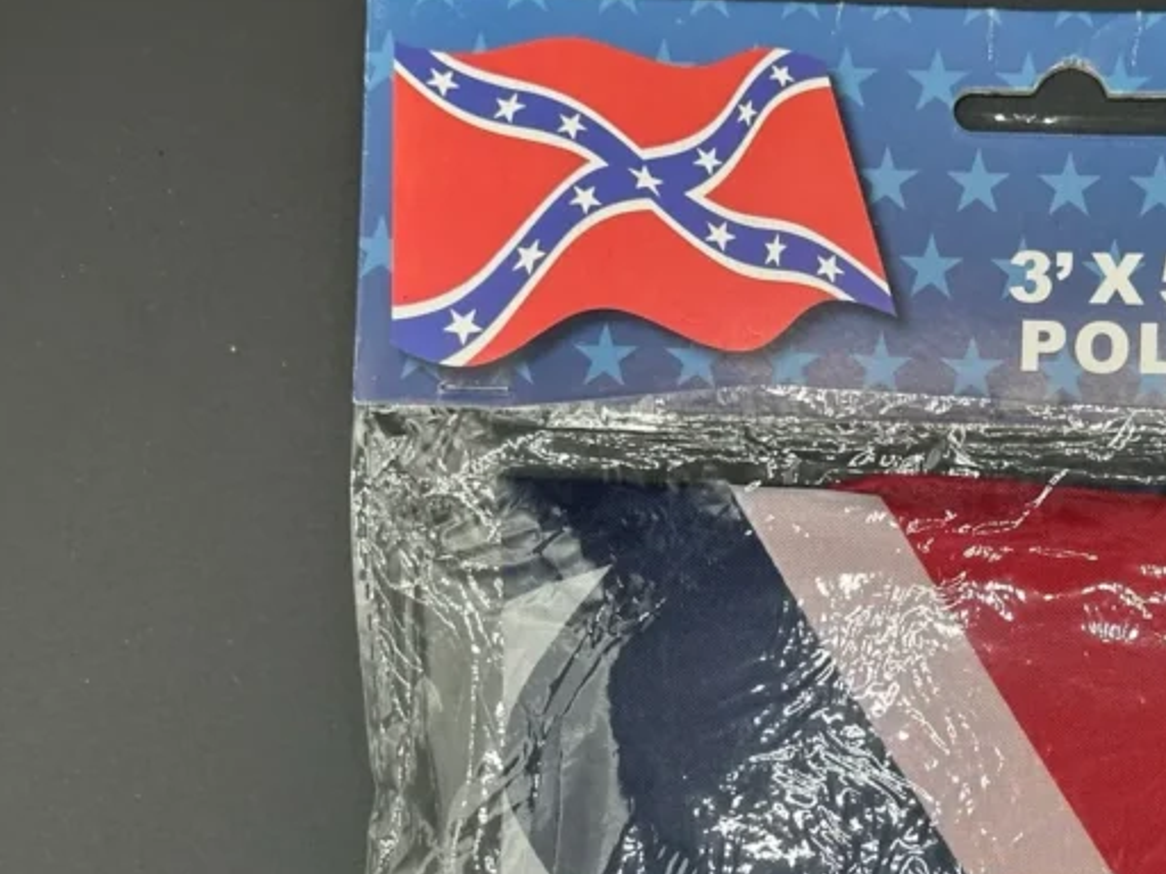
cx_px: 991
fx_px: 3234
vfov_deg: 15.2
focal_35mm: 96
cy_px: 813
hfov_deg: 20.1
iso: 64
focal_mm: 6.86
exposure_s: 1/277
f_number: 1.78
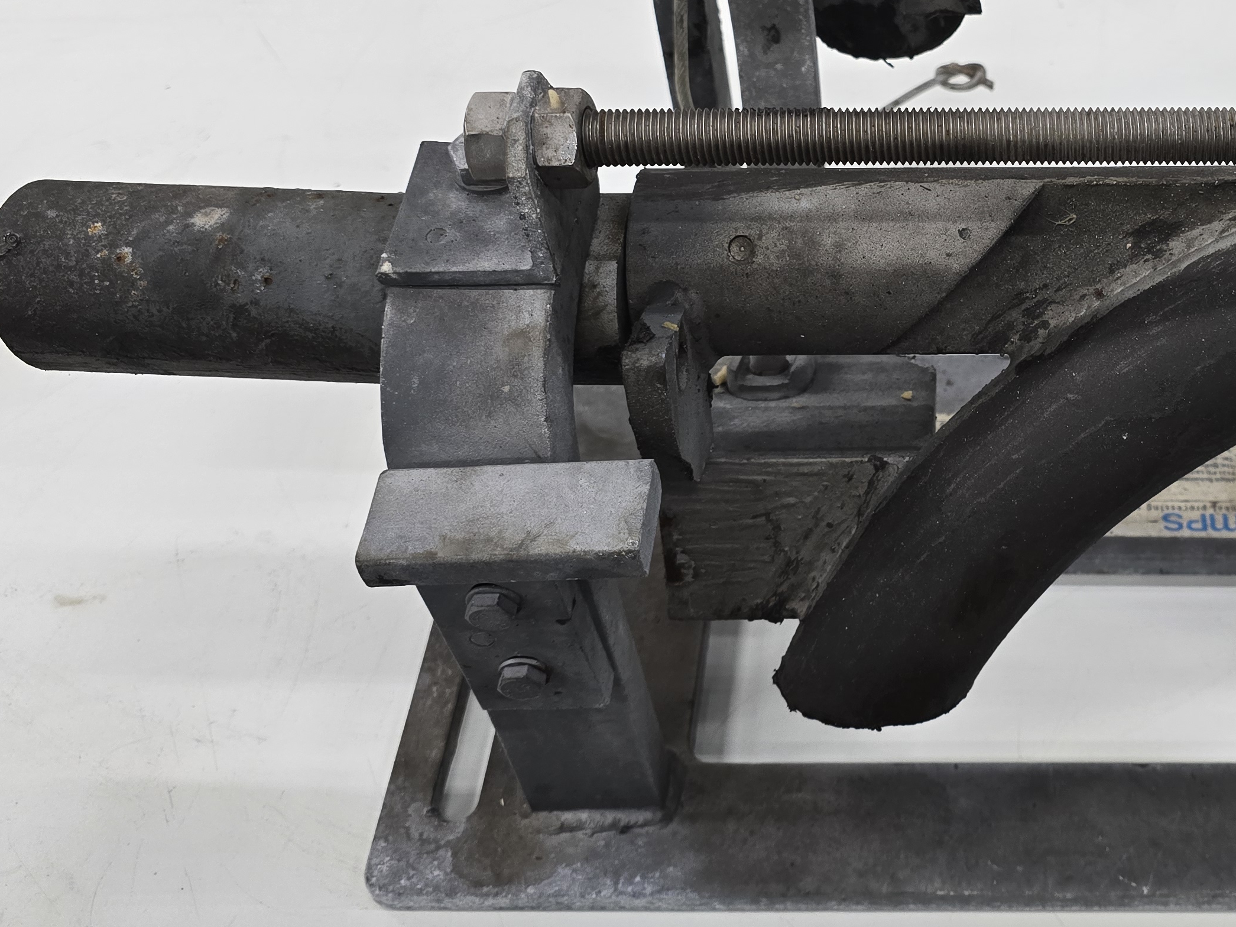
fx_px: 1571
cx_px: 1005
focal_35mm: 44
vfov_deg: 32.3
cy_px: 245
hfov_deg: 41.0
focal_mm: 6.3
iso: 125
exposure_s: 1/100
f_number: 1.7
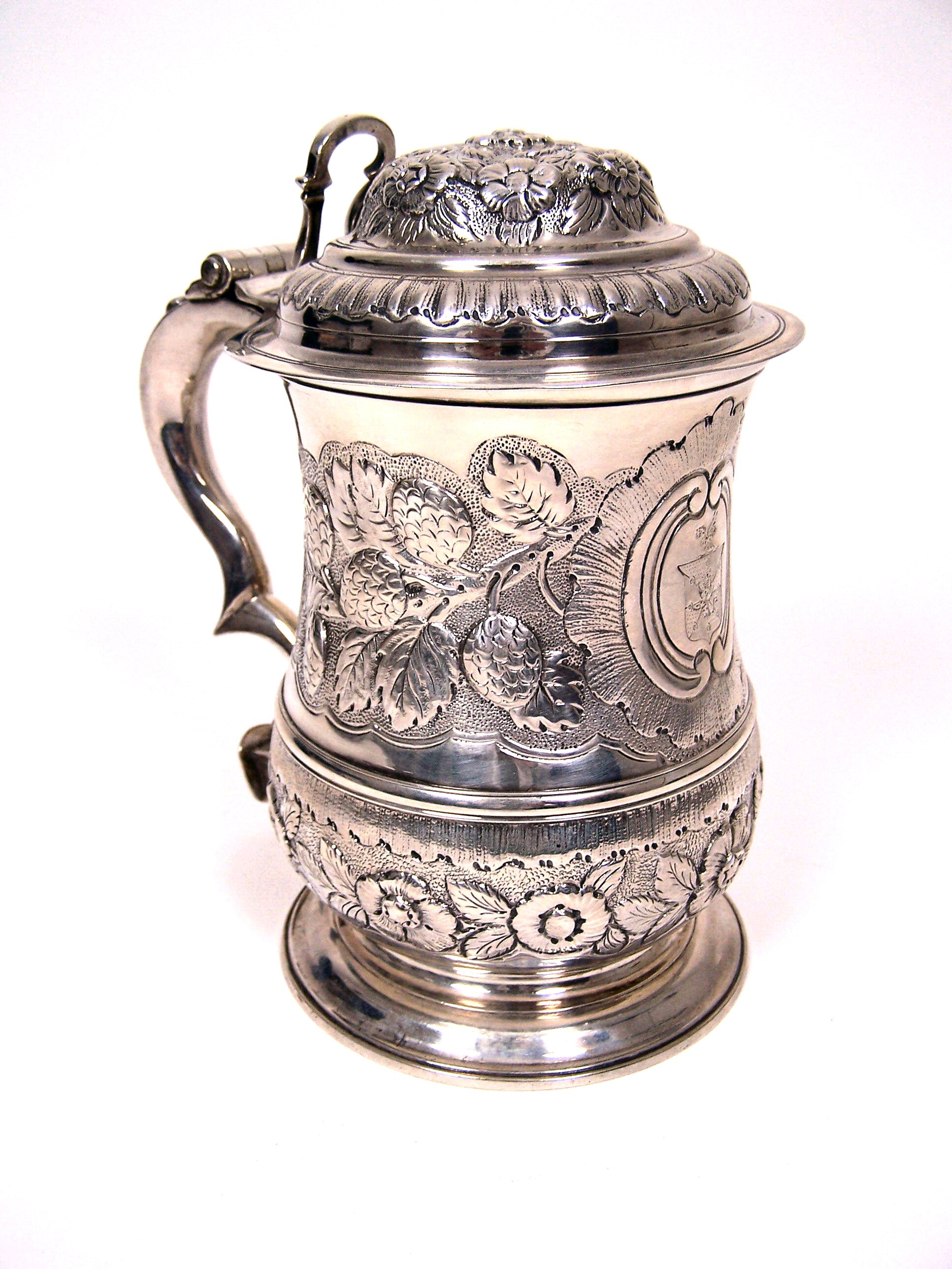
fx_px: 1393
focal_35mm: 38
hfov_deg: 37.7
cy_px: 634
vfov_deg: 49.0
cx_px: 476
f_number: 2.8
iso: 80
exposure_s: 1/125
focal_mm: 6.3
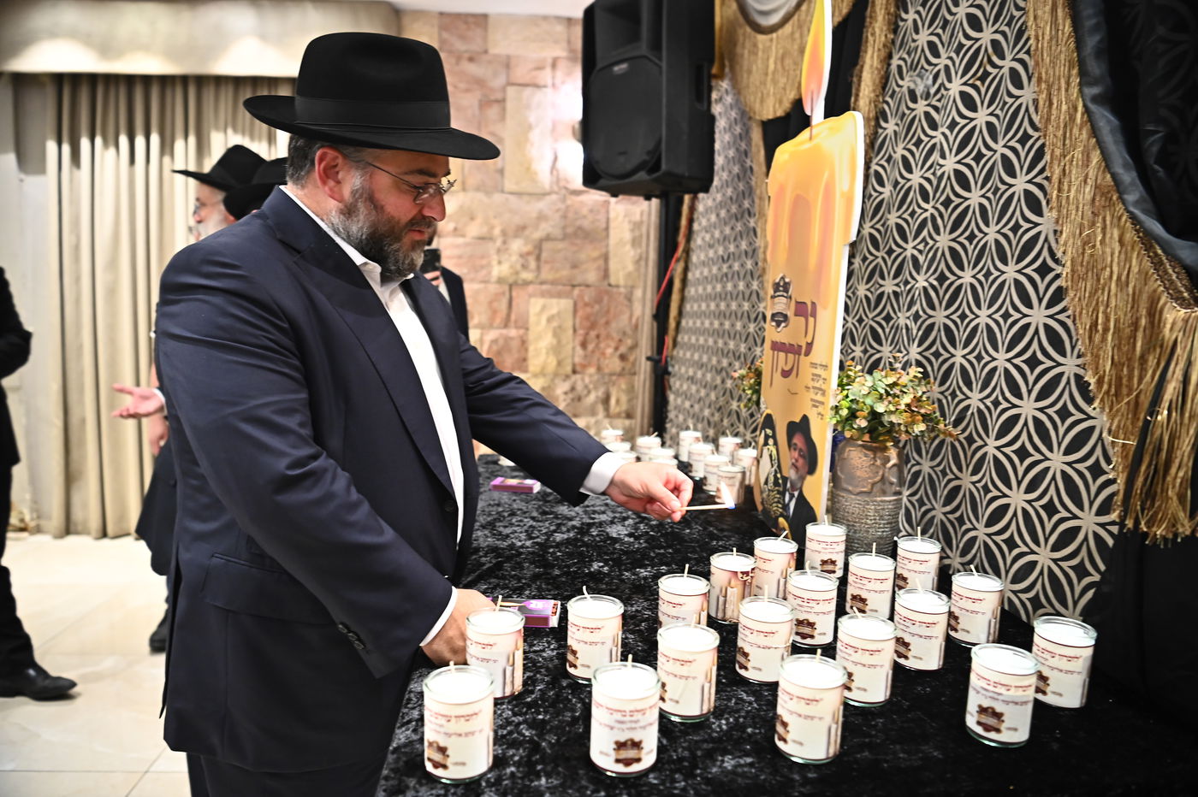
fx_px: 798
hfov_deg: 73.8
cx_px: 599
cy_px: 398
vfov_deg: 53.1
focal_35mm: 24
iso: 2000
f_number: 2.8
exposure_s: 1/80
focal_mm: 24
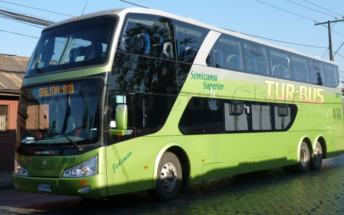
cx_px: 174
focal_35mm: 39
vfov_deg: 32.7
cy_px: 96
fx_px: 366
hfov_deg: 50.4
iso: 100
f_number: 3.9
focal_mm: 6.4
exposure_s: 1/400
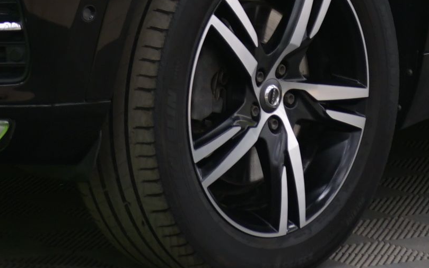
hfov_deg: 8.8
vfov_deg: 5.4
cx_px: 287
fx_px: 2783
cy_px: -268
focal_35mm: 238
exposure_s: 1/8
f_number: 4.5
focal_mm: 48
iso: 400
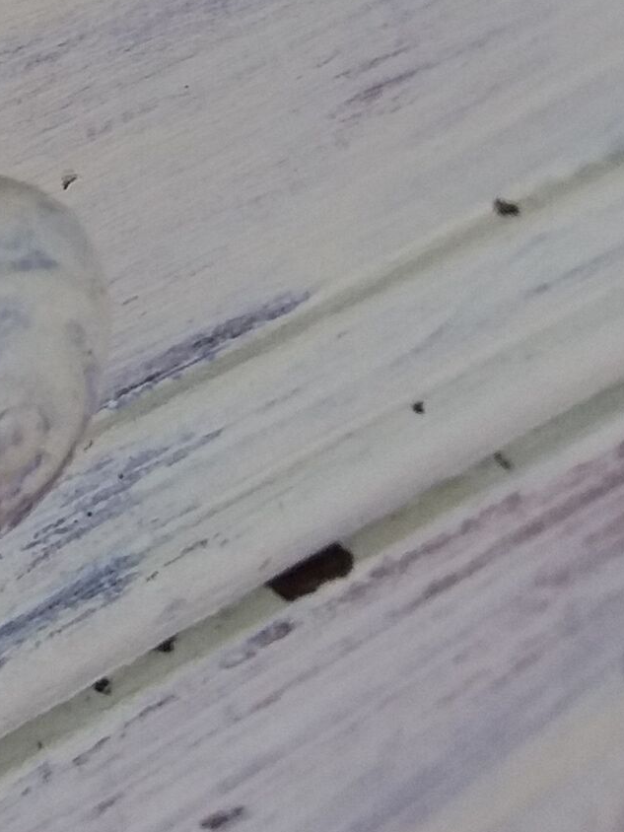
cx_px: -125
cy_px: -13
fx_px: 3293
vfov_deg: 14.2
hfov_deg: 10.6
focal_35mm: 137
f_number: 1.9
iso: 64
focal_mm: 3.7
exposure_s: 1/30
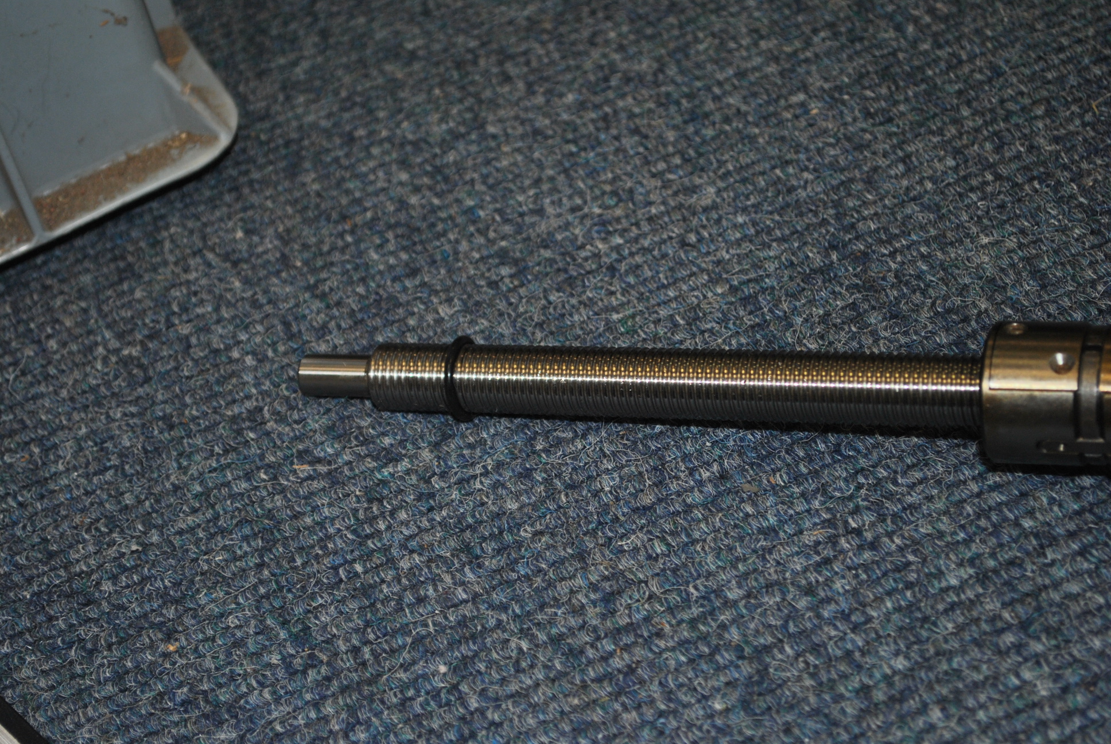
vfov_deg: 18.2
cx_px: 556
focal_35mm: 75
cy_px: 372
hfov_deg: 27.0
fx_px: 2317
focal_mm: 50
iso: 200
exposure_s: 1/60
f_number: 5.6
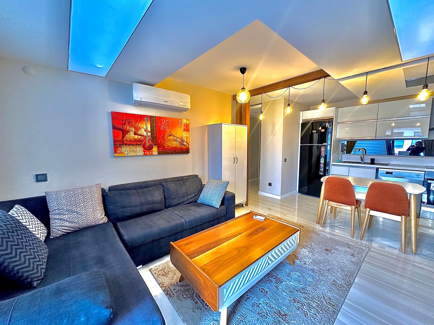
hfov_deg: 102.1
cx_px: 217
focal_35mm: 14
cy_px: 162
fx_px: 176
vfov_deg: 85.7
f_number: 2.2
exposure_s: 1/50
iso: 200
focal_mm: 2.22
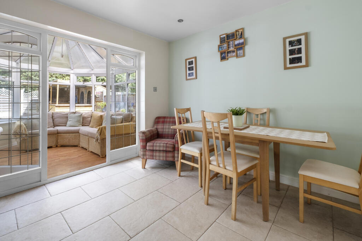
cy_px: 120
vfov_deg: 77.3
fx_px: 151
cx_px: 181
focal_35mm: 15
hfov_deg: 100.4
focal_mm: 10
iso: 160
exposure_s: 1.6
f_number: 8
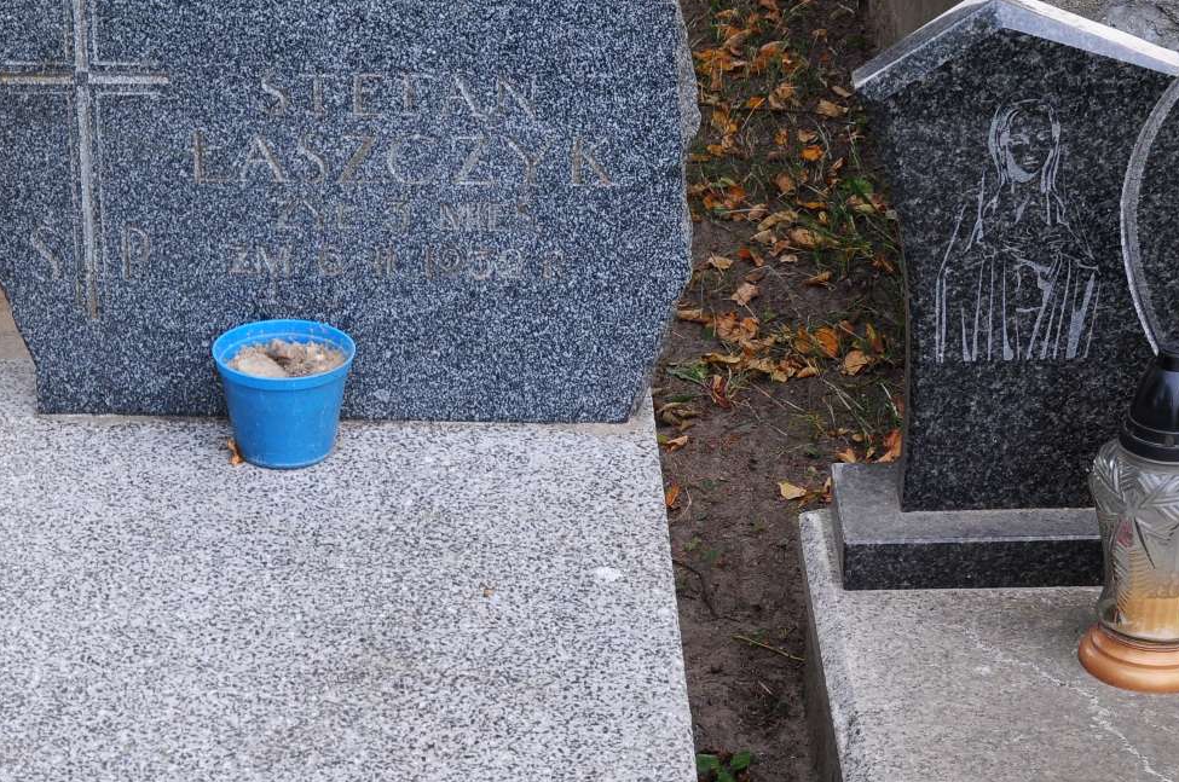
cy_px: 522
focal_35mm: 89
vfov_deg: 15.3
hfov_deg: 22.6
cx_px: 247
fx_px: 2914
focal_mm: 27
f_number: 7.1
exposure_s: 1/100
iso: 250
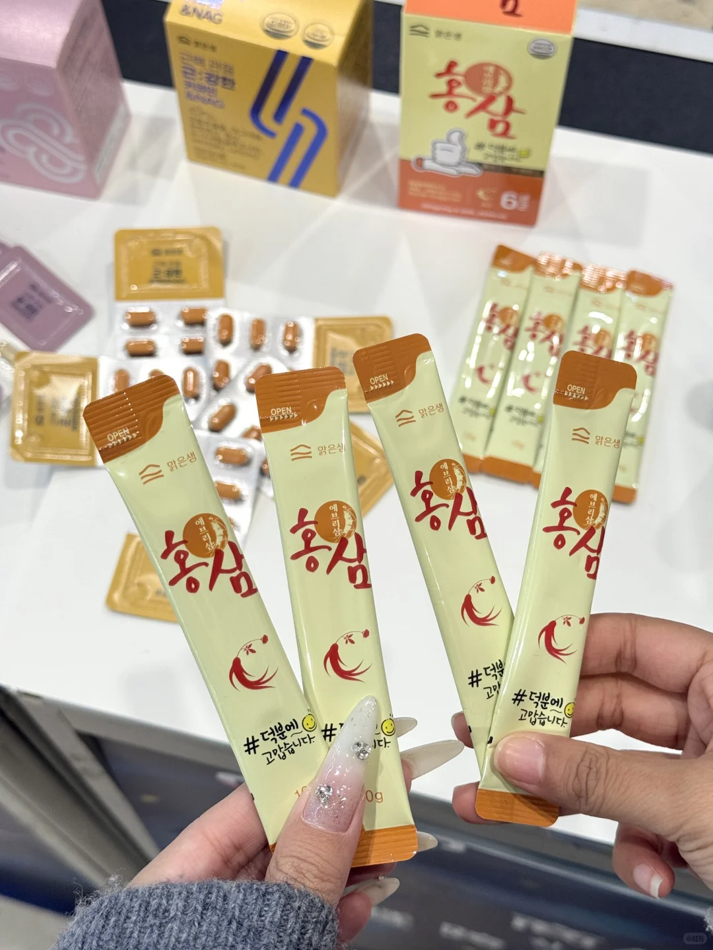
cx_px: 356
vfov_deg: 39.7
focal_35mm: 48
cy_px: 475
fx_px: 1318
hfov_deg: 30.3
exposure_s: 1/50
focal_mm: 6.76
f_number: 1.78
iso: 80
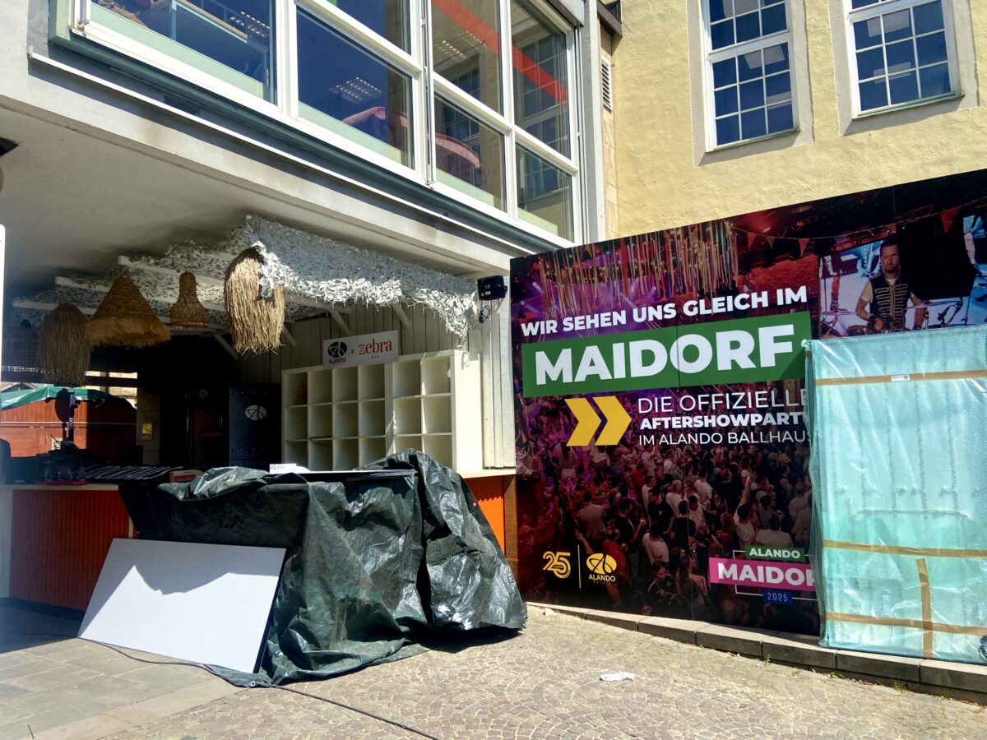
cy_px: 370
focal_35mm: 26
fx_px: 741
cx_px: 494
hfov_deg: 67.3
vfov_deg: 53.1
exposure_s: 1/3125
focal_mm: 4.25
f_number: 1.8
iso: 32
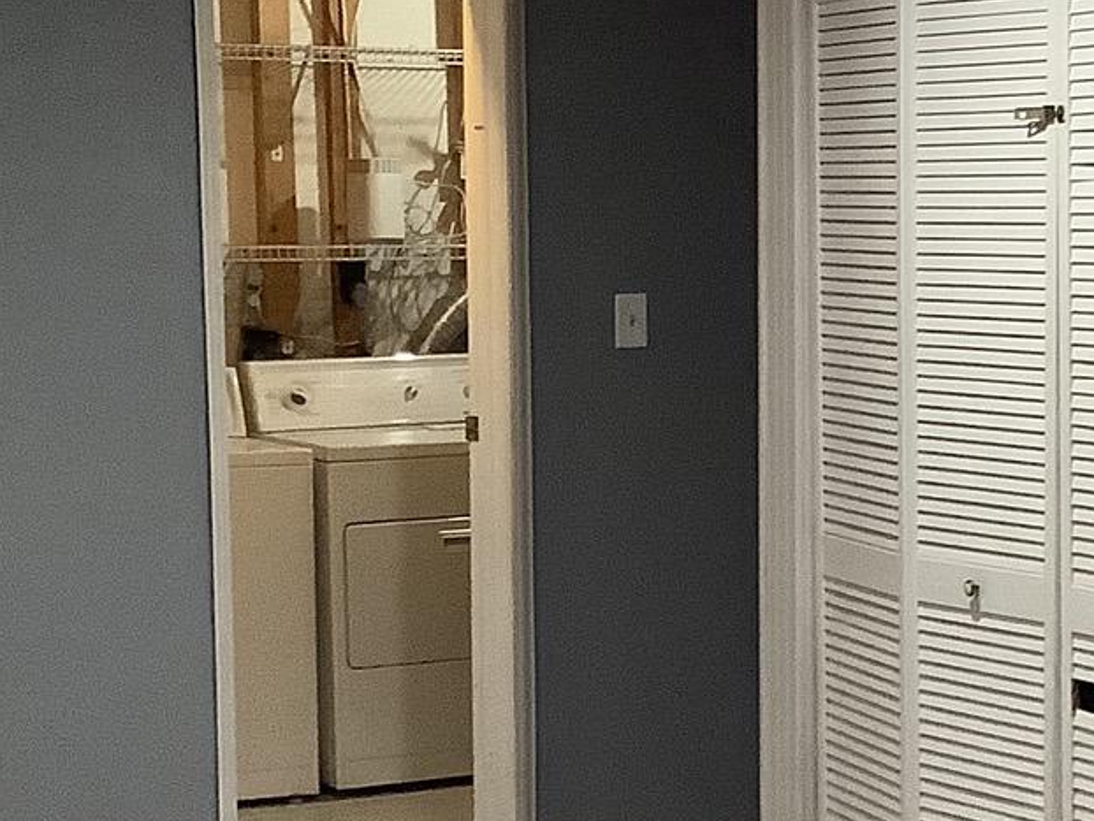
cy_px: 640
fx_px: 3225
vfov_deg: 14.4
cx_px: 814
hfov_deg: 19.1
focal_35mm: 102
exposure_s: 1/60
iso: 400
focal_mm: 3.3
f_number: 2.4
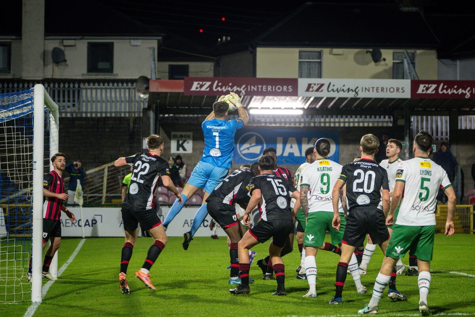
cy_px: 158
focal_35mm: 180
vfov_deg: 7.6
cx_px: 238
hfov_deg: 11.4
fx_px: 2375
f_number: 5.6
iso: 4500
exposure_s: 1/250
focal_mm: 180
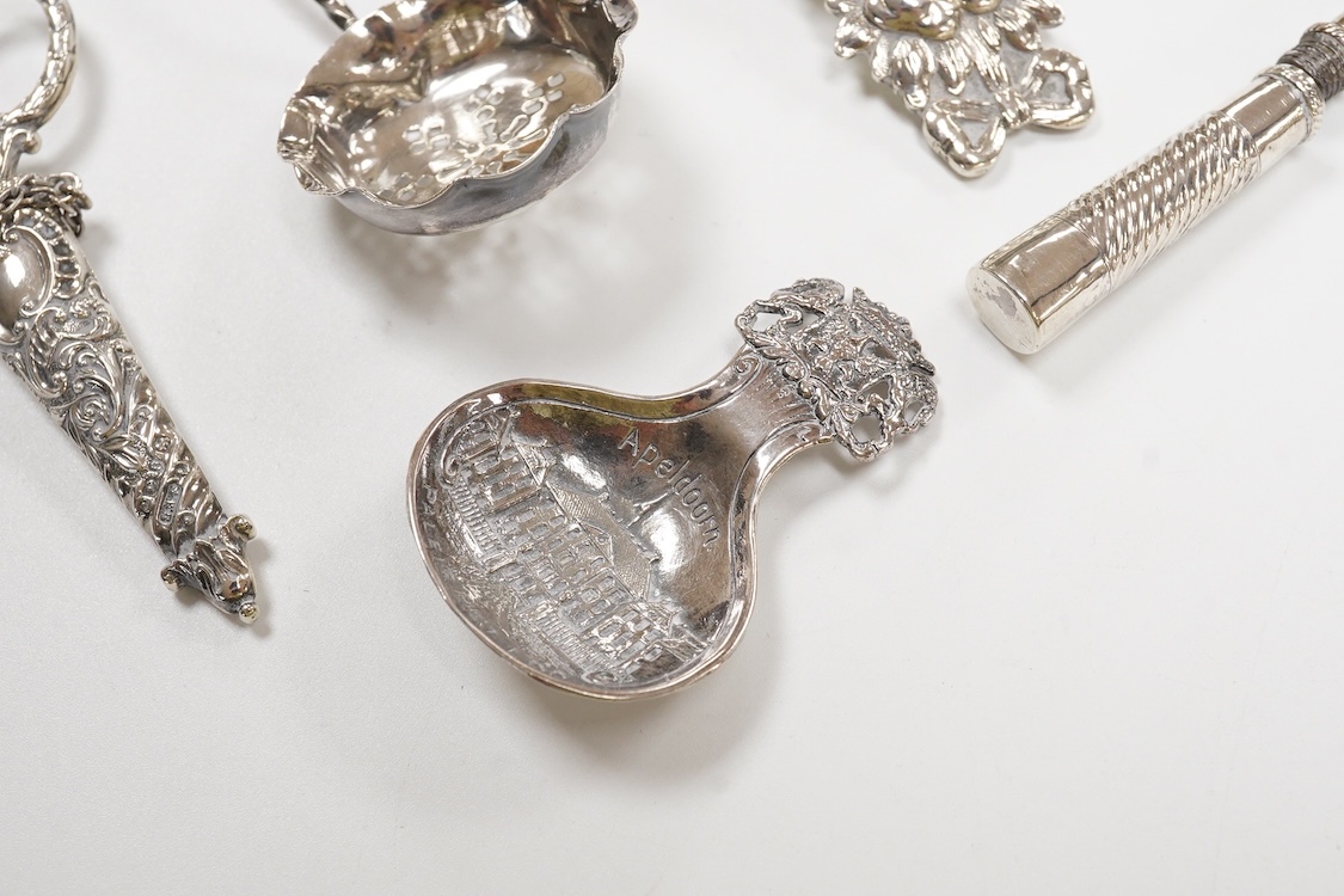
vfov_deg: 29.9
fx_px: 1680
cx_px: 672
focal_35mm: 45
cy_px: 448
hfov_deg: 43.6
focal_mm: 30
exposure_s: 1/100
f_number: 14
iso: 2500
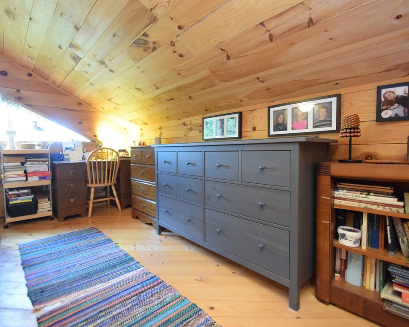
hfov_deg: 89.6
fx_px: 206
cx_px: 206
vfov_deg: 77.0
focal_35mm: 17
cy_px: 163
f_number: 3.5
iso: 4500
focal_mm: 10
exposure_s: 1/60
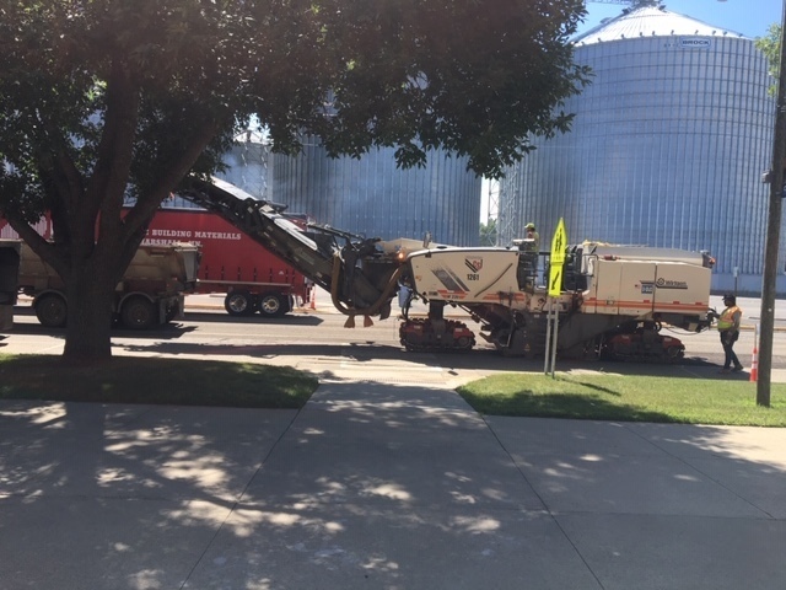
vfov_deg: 48.2
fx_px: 658
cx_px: 393
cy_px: 295
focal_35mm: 29
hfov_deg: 61.7
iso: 25
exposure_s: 1/845
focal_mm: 4.15
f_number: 2.2
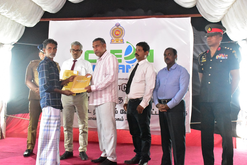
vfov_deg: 36.9
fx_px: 247
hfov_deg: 53.1
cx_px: 124
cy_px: 82
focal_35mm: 36
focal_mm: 24
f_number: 10
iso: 16000
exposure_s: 1/160
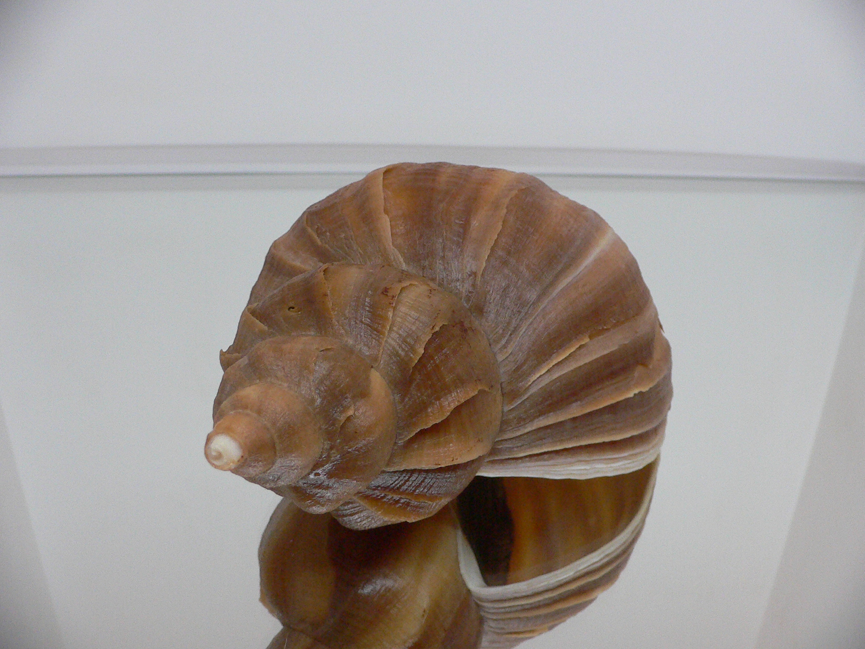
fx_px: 875
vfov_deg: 40.7
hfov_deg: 52.6
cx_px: 432
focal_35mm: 35
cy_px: 324
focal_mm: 4.6
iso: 200
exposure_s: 1/50
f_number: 2.8
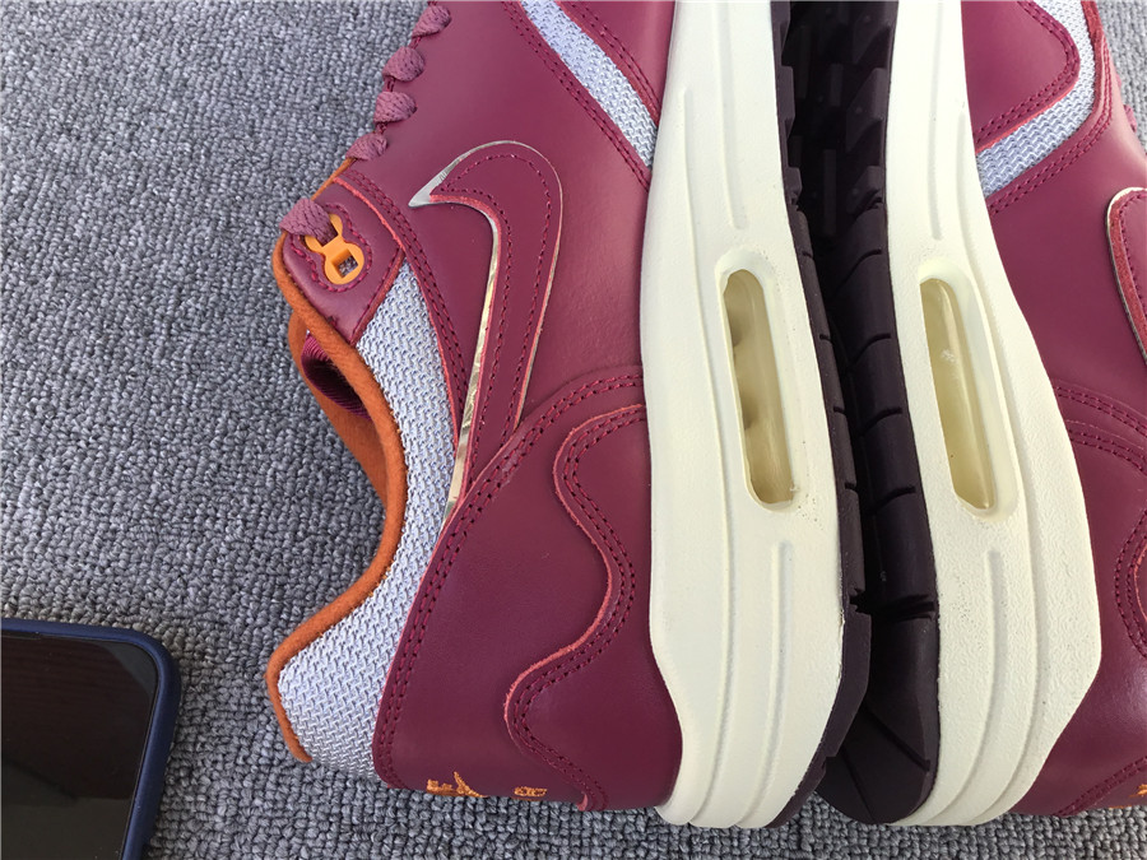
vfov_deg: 45.4
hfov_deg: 58.4
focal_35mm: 31
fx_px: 1027
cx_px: 574
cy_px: 430
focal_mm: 3.3
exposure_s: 1/278
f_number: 2.4
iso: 25
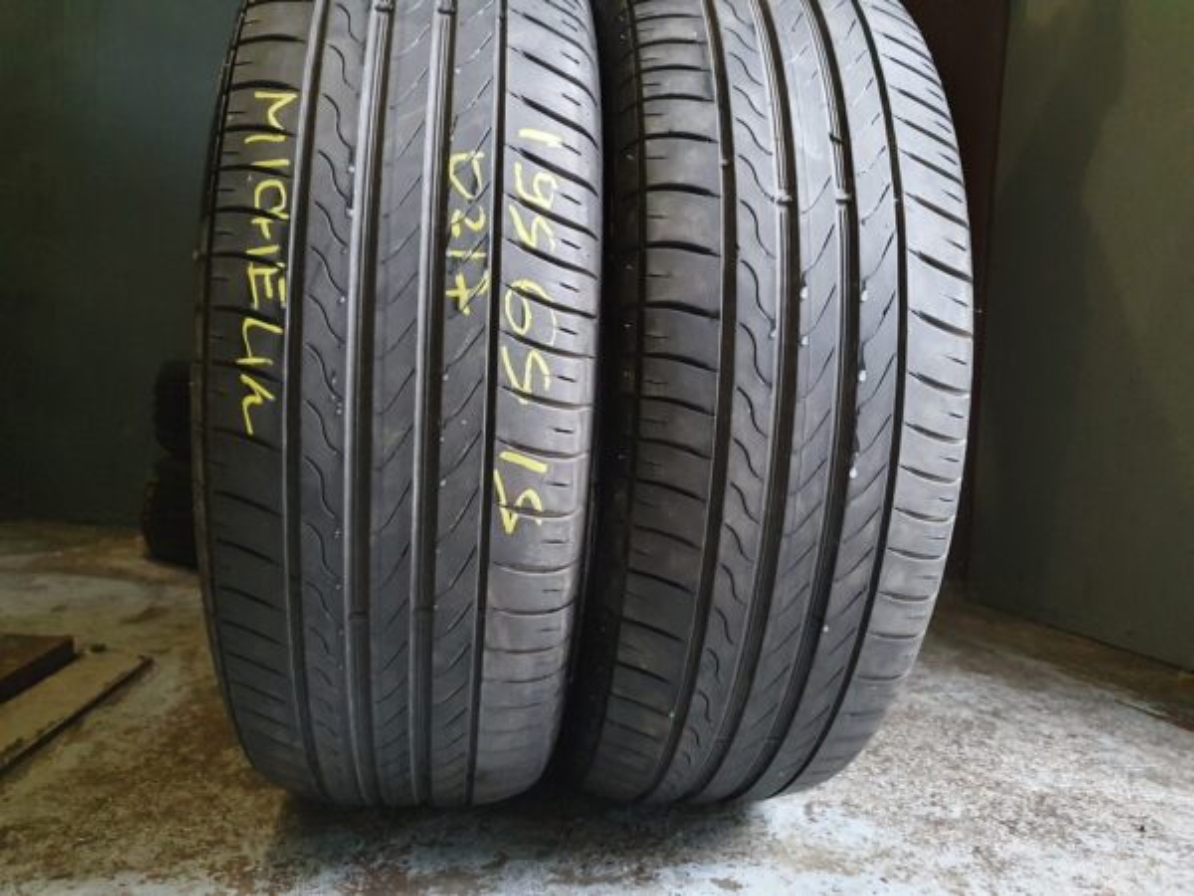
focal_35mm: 26
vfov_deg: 53.1
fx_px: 897
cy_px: 448
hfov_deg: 67.3
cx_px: 597
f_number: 1.5
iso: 800
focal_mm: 4.32
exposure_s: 1/50
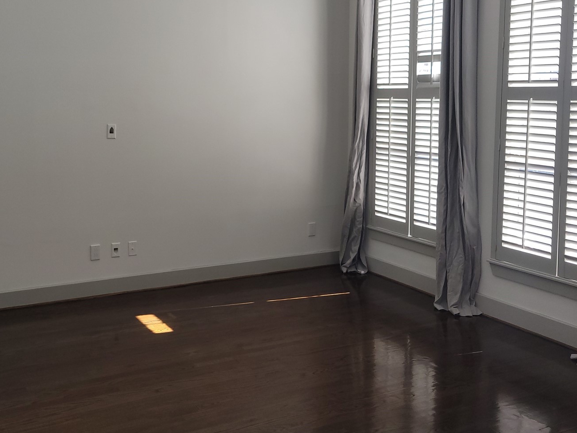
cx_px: 219
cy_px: 138
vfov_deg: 34.7
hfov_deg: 45.4
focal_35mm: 41
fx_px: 683
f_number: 1.8
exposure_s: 1/120
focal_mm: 5.4
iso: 50
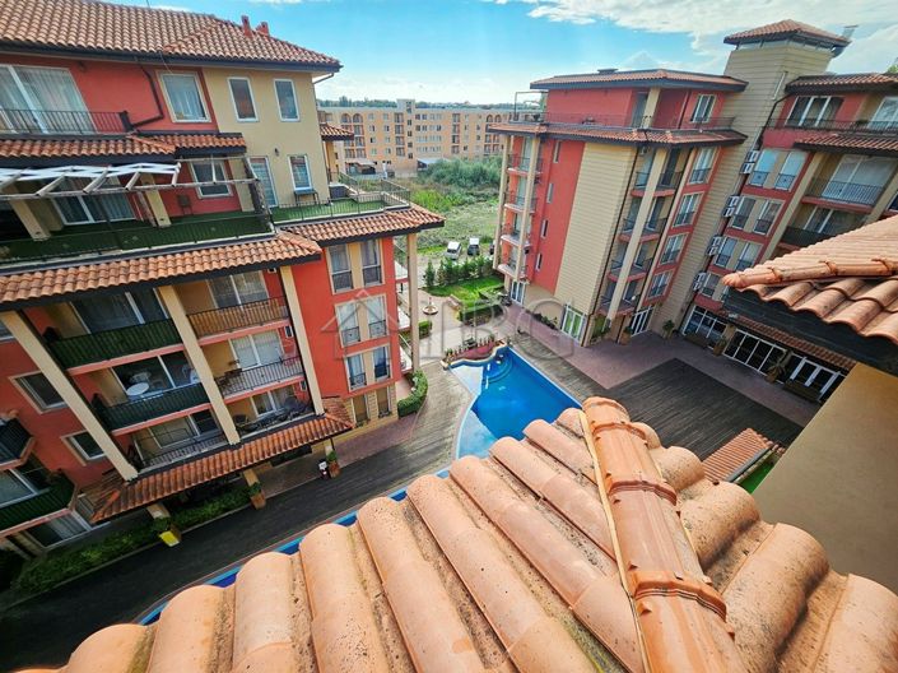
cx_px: 449
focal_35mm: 13
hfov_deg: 106.2
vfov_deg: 89.9
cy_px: 336
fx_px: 337
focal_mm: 1.7
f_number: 2.2
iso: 32
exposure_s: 1/601
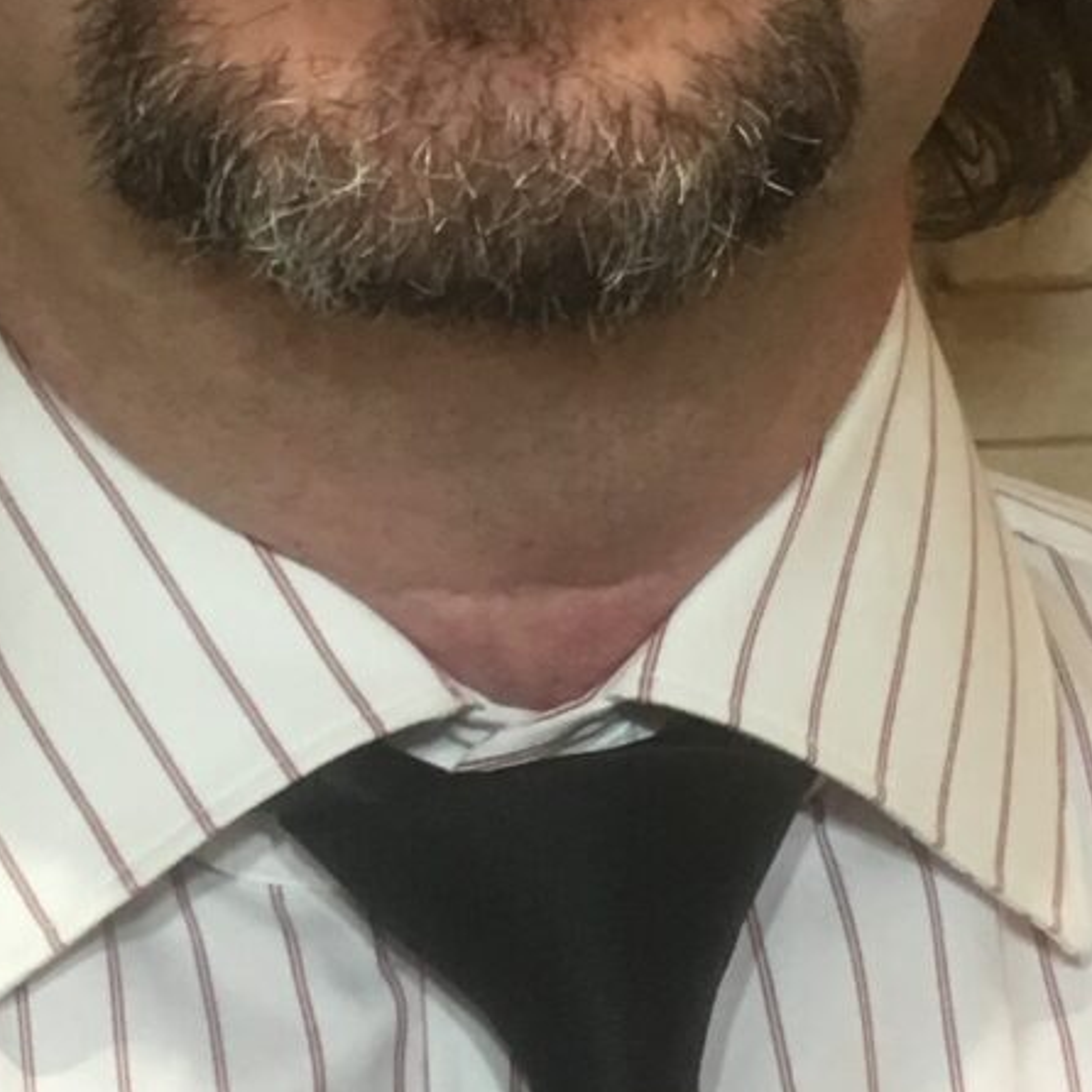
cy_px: 453
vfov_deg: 11.9
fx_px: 5246
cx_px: 392
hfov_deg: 11.9
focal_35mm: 147
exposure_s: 1/33
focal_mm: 4.15
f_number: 2.2
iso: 125
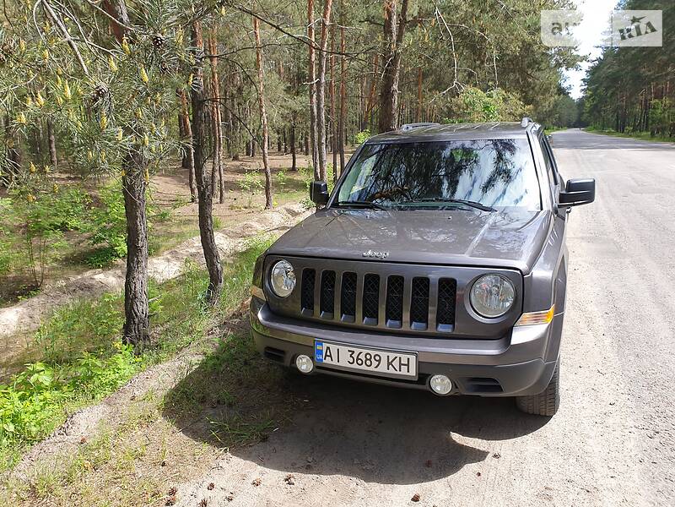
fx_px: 507
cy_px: 254
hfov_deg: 67.3
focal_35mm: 26
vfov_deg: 53.1
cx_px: 338
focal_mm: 4.3
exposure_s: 1/601
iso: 50
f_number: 2.4
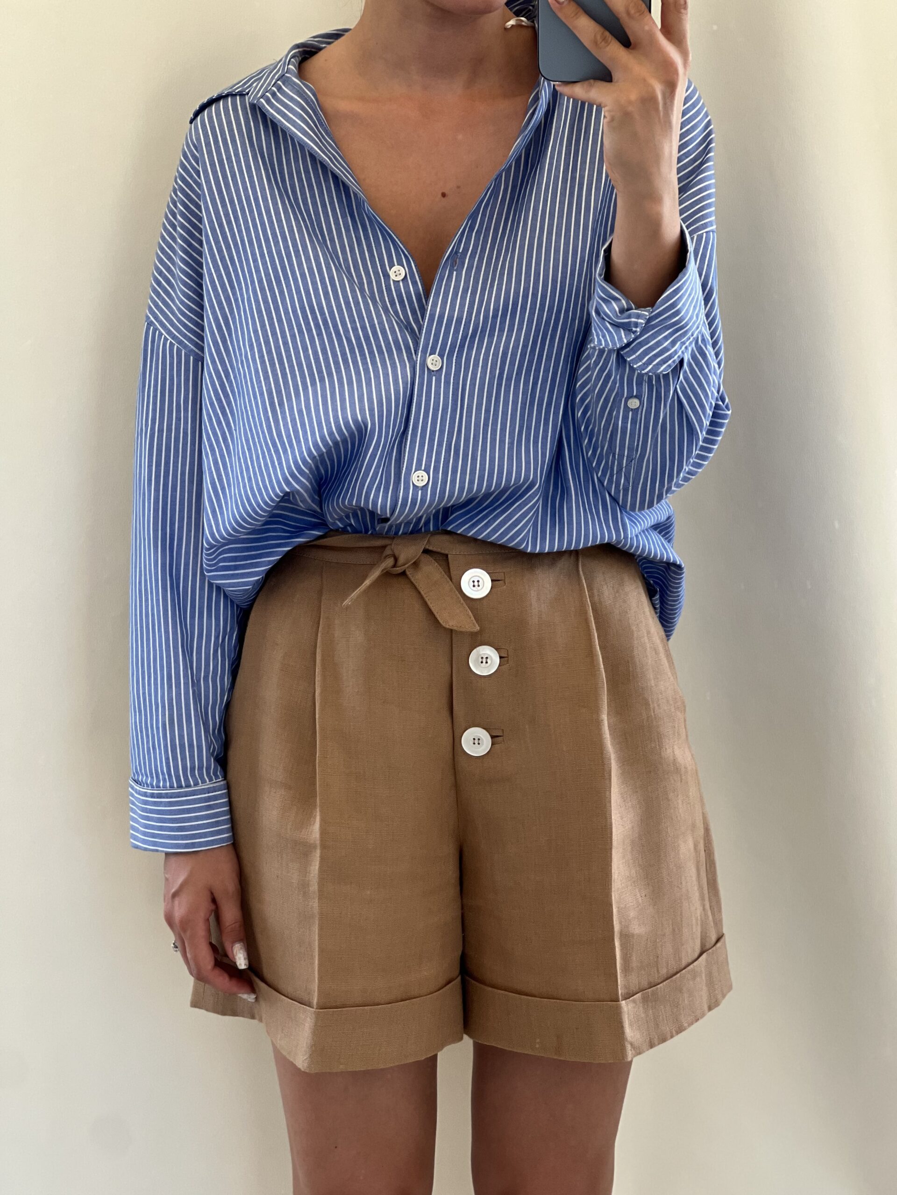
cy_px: 598
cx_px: 448
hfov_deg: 19.1
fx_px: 2660
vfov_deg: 25.3
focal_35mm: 77
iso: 100
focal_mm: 9
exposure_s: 1/121
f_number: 2.8
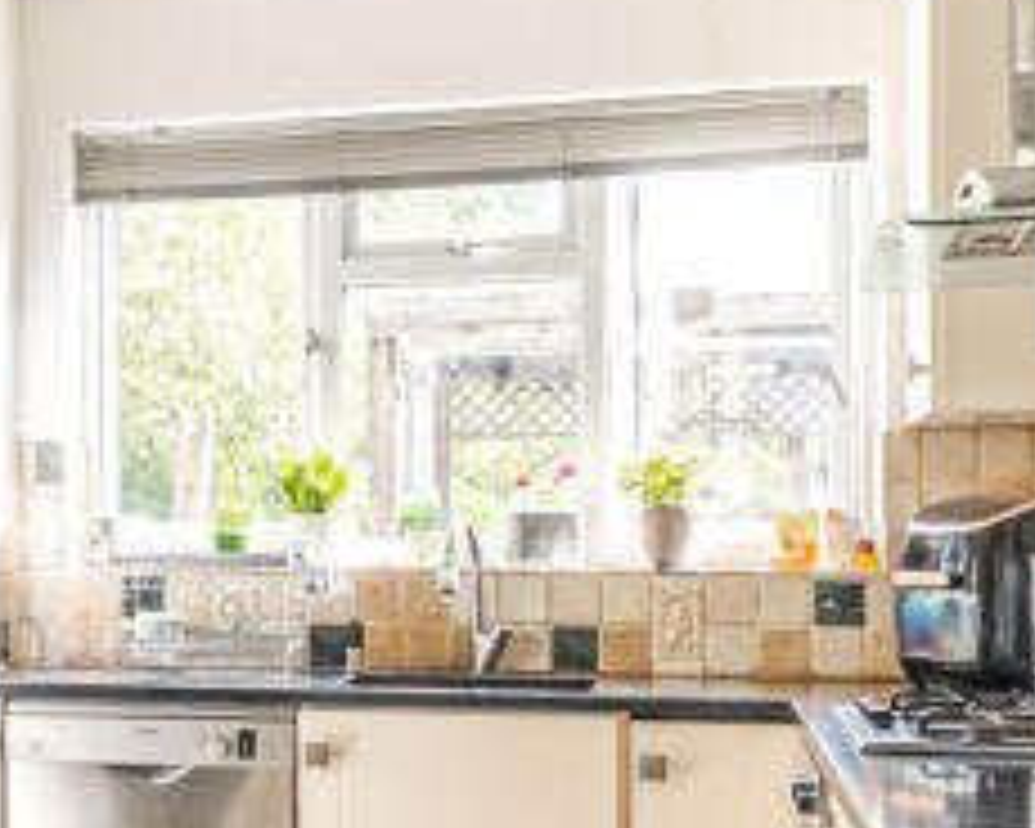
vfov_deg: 22.7
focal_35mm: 67
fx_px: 2052
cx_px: -58
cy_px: 536
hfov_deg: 26.4
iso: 800
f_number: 6.3
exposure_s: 1/320
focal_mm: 16
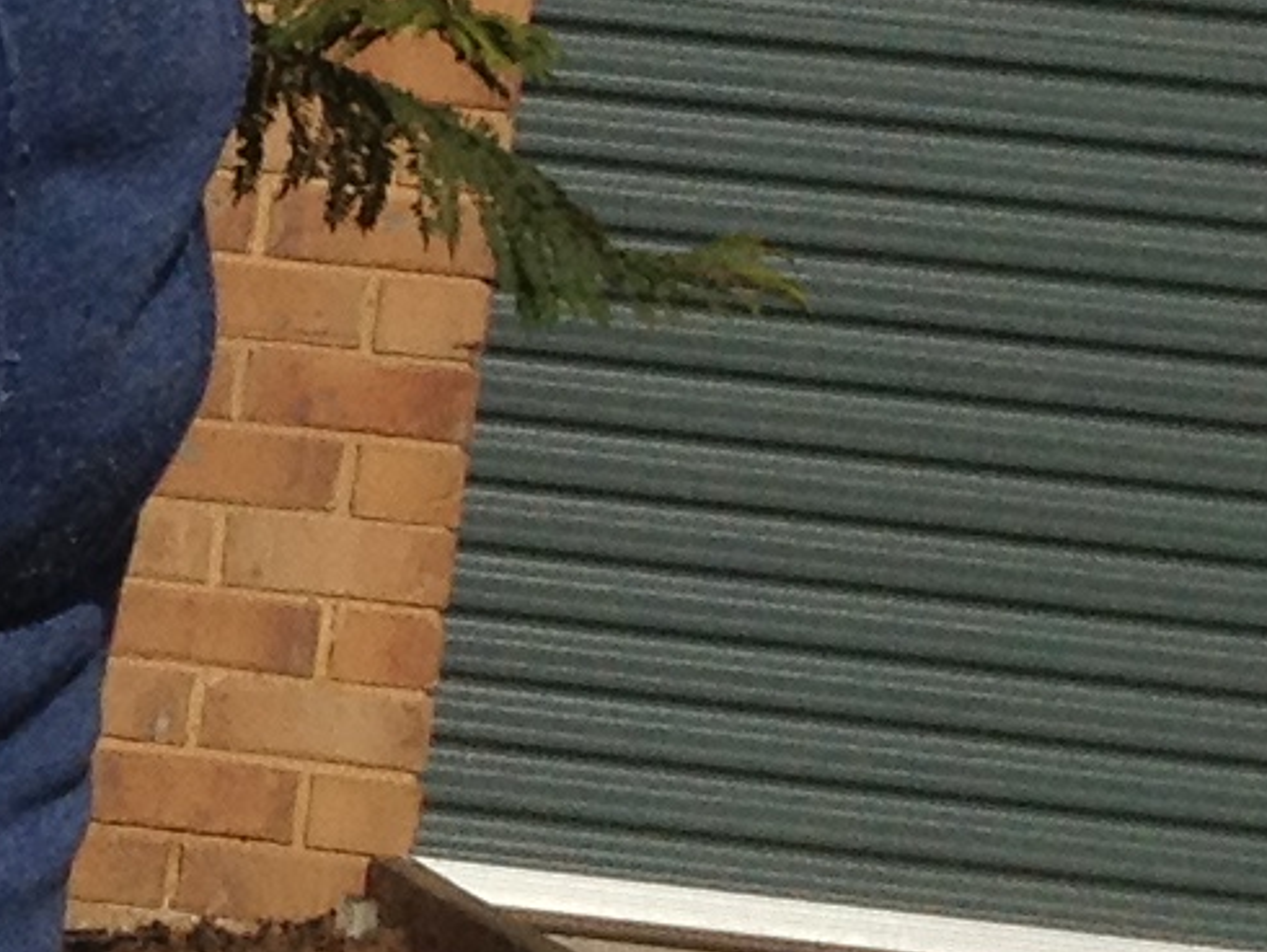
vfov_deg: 6.4
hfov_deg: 7.6
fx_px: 8532
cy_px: 256
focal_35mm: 233
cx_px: -2268
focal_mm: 4.28
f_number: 2.4
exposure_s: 1/5525
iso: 50
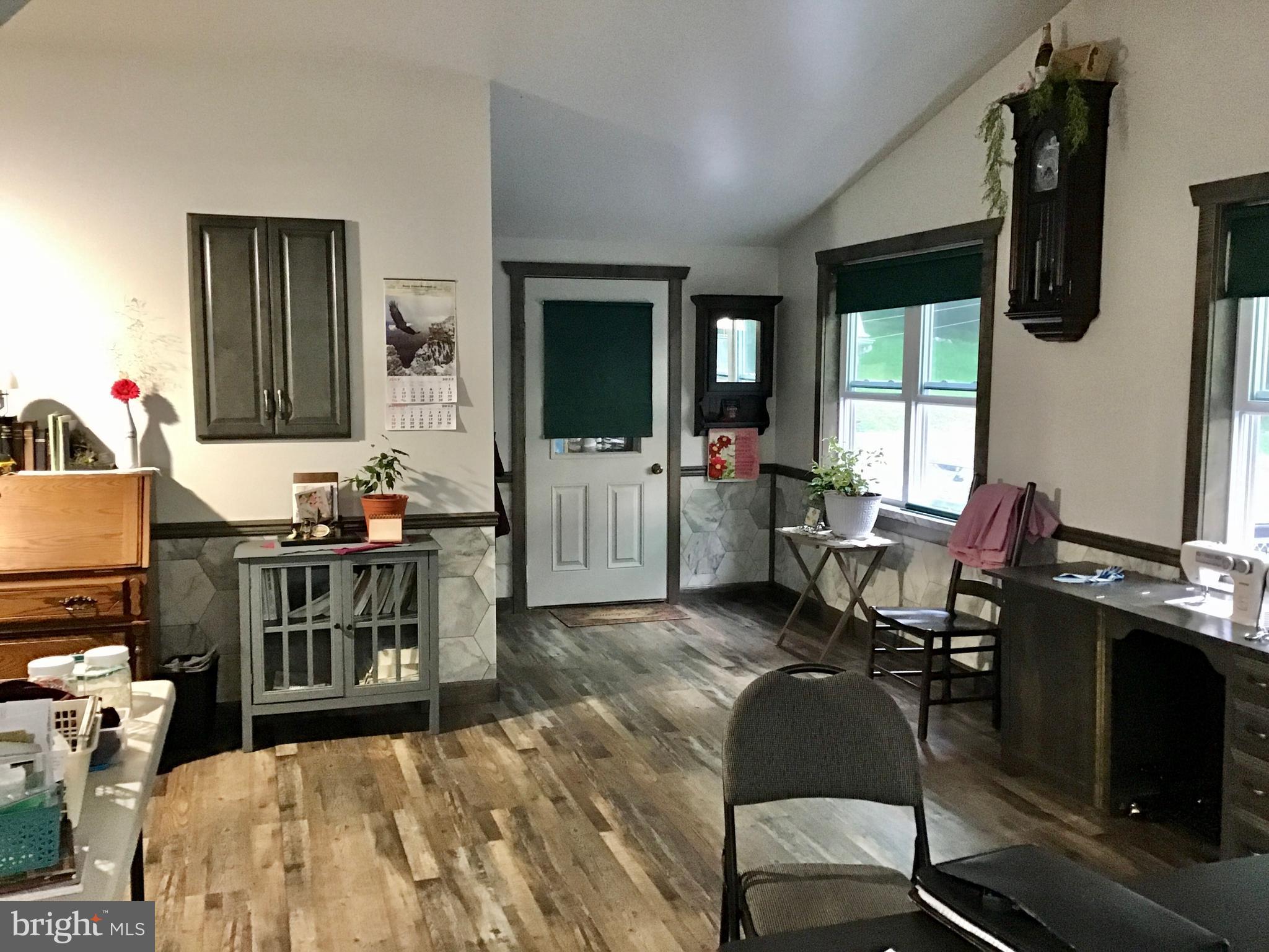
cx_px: 634
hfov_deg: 58.4
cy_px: 476
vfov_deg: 45.4
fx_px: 1136
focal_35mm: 31
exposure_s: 1/17
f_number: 2.4
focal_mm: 3.3
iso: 200
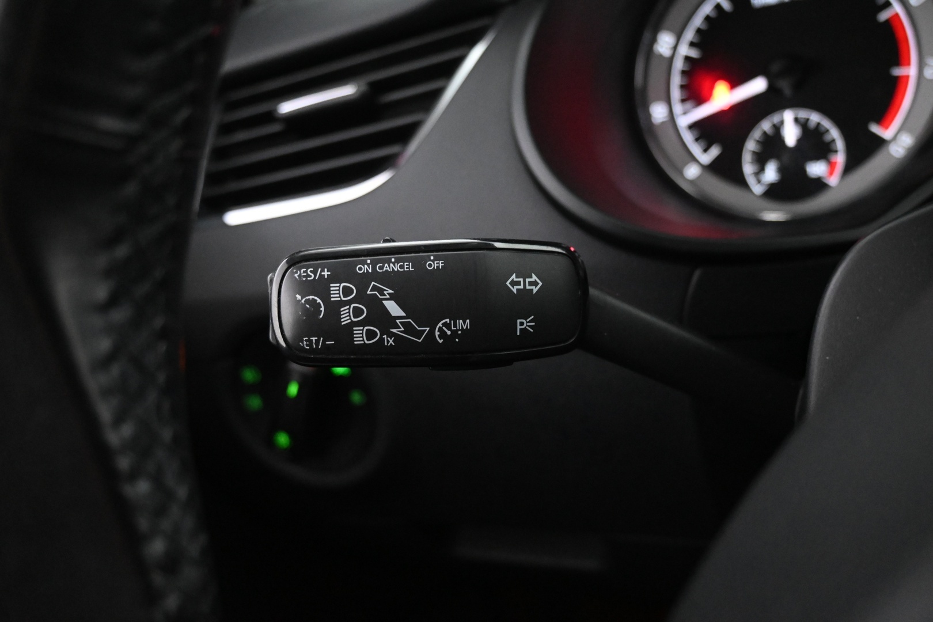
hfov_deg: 60.7
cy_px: 311
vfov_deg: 42.6
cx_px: 466
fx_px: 797
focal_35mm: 31
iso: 5600
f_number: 3.8
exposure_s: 1/30
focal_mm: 20.5
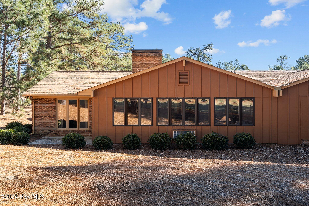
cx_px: 154
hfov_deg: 54.4
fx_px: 300
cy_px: 103
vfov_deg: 37.8
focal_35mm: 35
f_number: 8
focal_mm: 35
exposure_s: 1/40
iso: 100
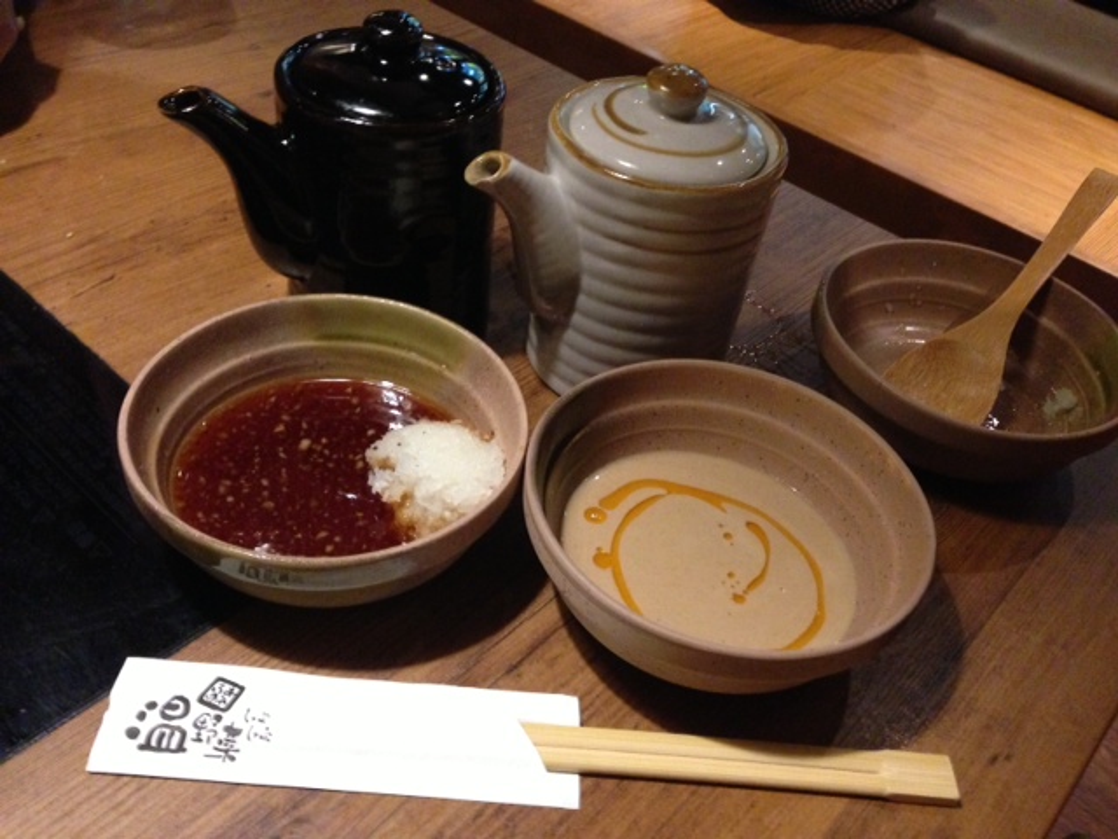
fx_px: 1066
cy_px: 420
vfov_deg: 42.9
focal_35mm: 33
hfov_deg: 55.4
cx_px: 559
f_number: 2.4
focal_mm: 4.13
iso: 500
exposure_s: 1/15
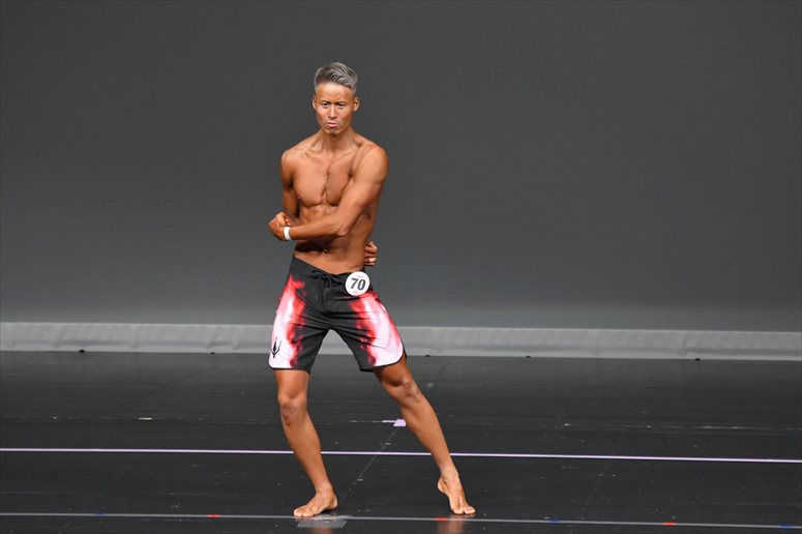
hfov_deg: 6.5
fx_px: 7014
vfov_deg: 4.4
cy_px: 267
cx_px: 401
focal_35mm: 315
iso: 4000
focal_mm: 210
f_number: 5.6
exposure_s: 1/400
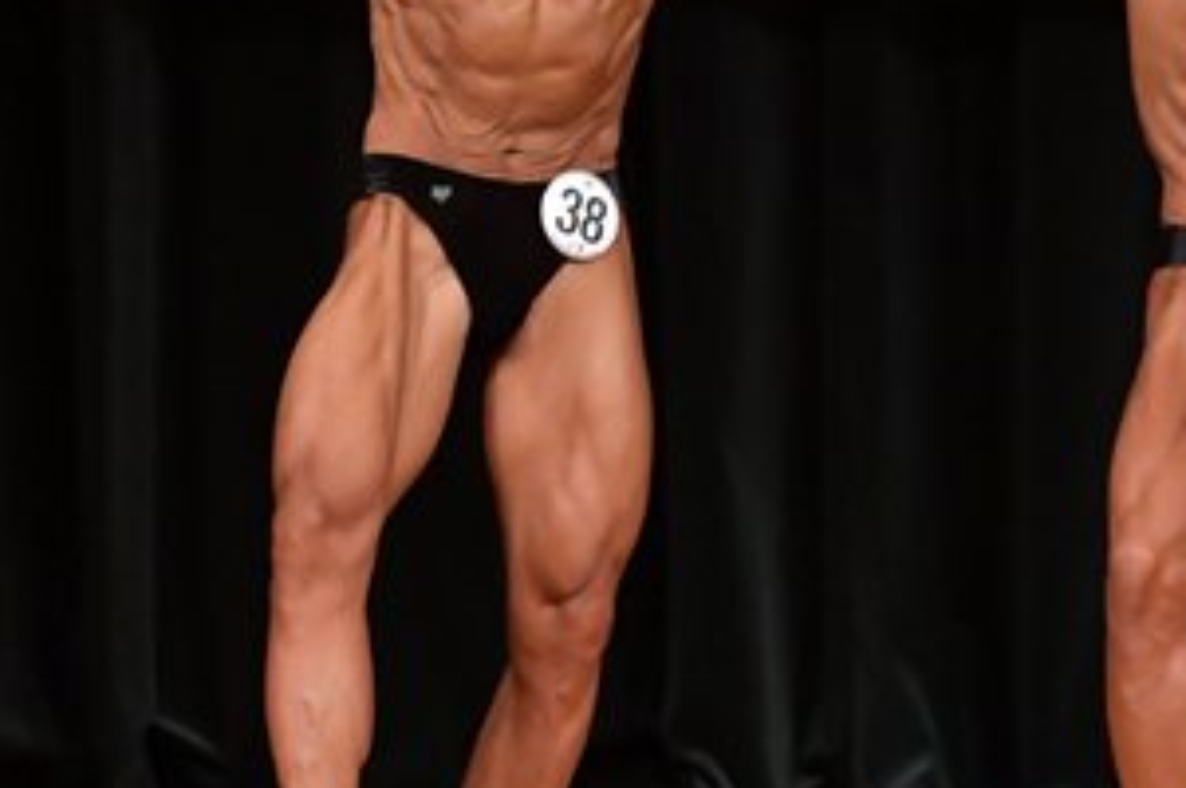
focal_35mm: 696
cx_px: 65
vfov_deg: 2.0
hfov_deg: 3.0
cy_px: 272
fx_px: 22904
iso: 5000
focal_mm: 180
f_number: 5.6
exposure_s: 1/400
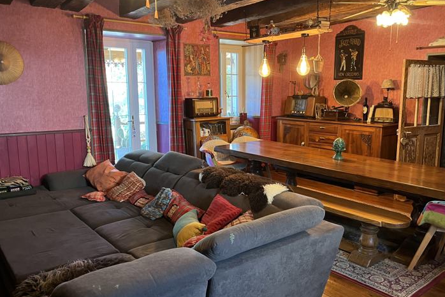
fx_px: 383
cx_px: 250
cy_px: 154
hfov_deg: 60.1
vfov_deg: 42.3
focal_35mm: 31
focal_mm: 5.1
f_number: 1.6
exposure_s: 1/33
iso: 400
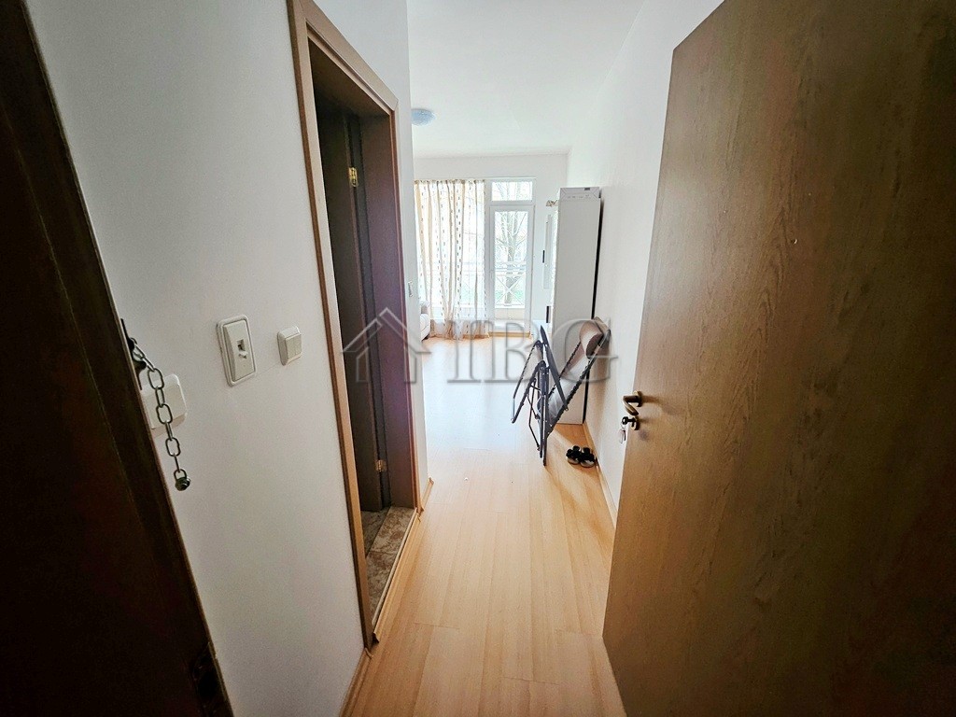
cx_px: 478
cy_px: 358
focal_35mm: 13
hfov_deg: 106.2
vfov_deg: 89.9
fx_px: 359
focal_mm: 1.7
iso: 320
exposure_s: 1/33.3
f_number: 2.2
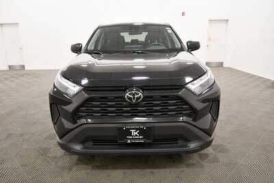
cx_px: 137
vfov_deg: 48.0
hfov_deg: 67.4
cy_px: 92
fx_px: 206
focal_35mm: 27
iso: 1400
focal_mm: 18
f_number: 5.3
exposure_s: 1/125
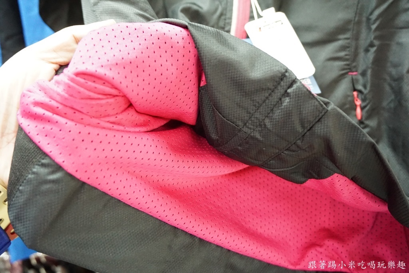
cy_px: 136
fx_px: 409
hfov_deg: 53.1
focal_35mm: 36
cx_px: 204
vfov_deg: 36.9
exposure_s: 1/30
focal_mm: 24
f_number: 4.5
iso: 3200
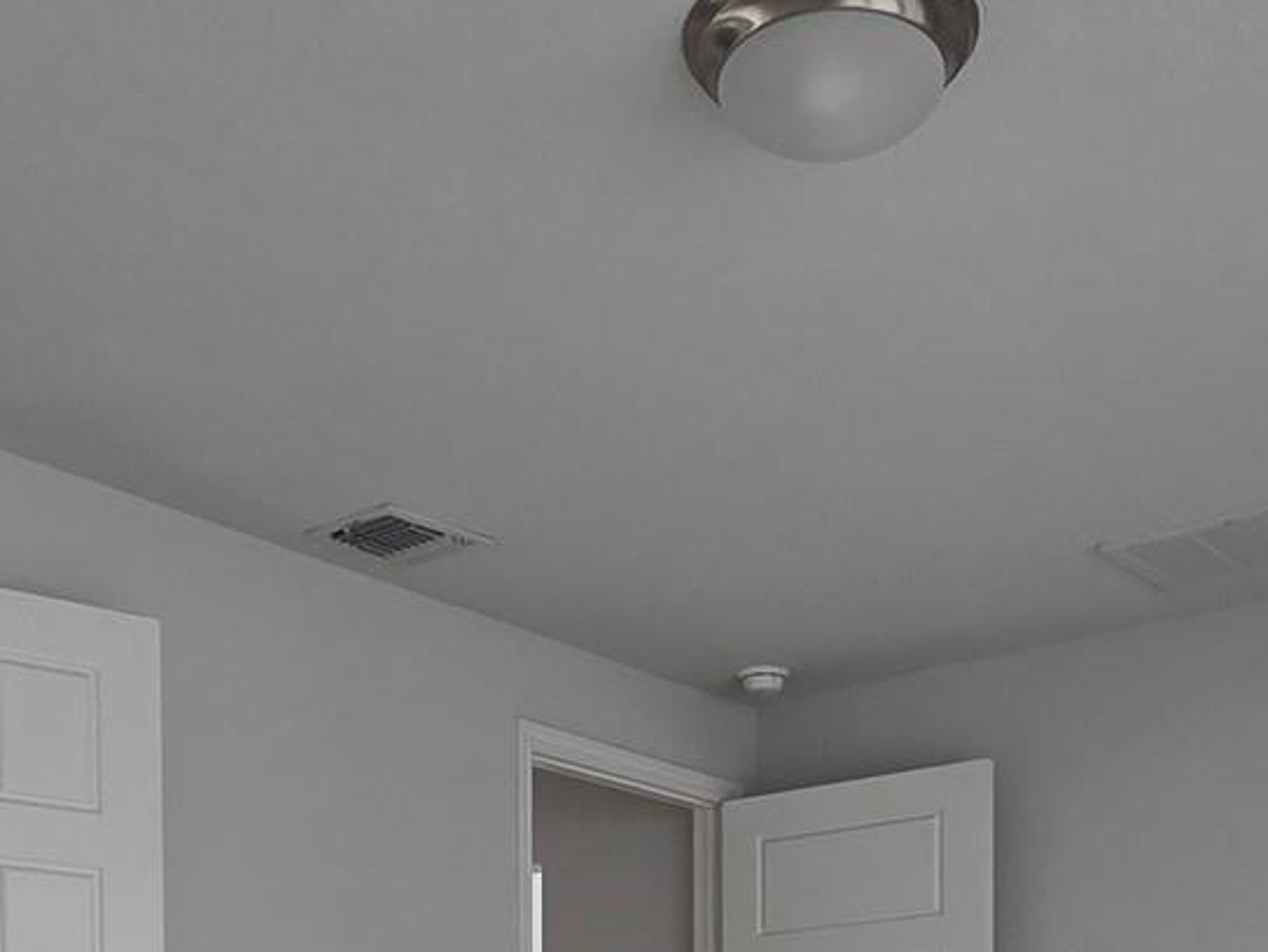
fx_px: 1796
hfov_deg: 38.9
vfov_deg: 24.8
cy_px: 1316
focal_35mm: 49
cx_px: 635
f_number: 2.2
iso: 50
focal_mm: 2.2
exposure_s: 1/139
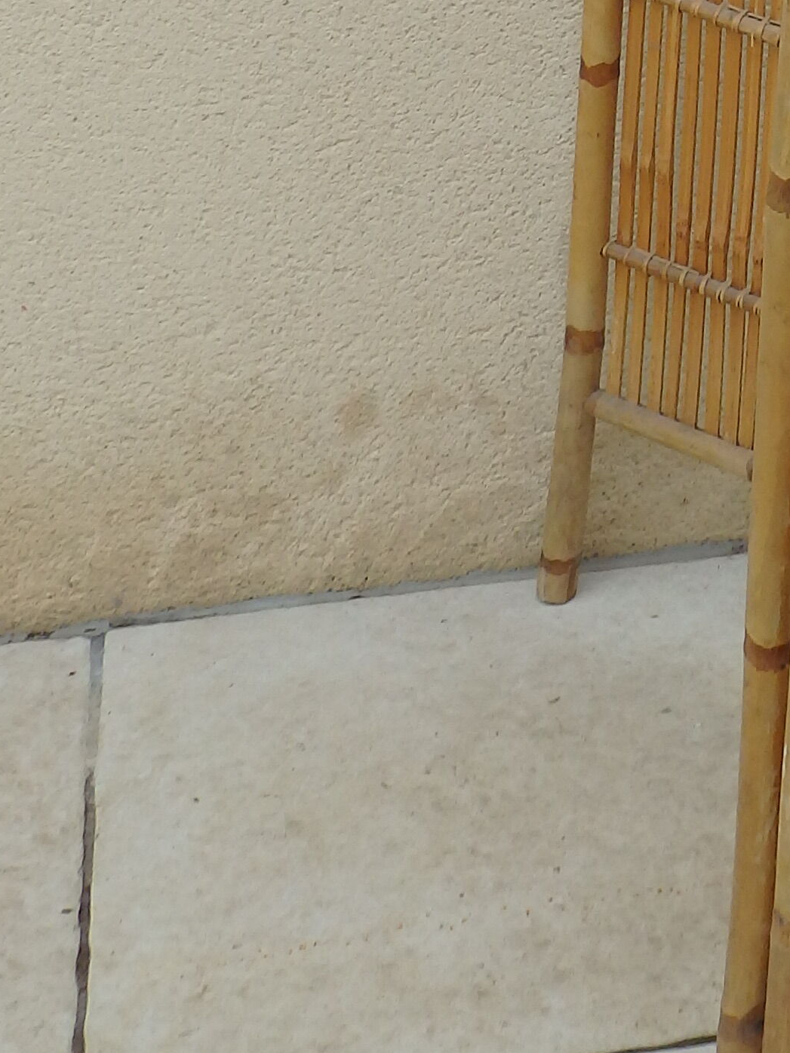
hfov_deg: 14.3
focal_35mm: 99
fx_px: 3012
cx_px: 1046
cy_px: -302
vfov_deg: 18.5
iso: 125
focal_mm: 5.5
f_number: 3.3
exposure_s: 1/500
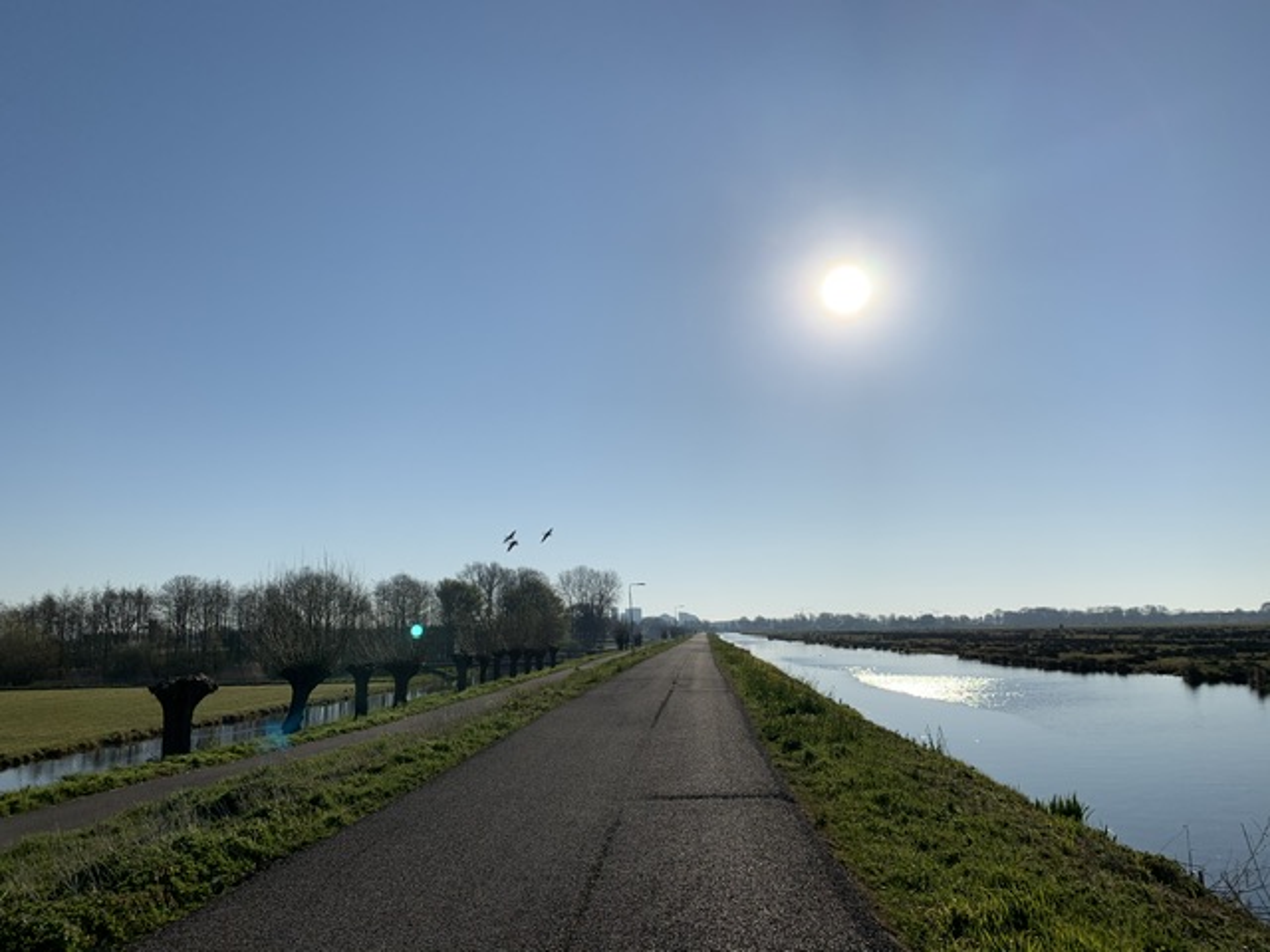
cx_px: 635
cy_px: 476
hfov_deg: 67.3
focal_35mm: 26
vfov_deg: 53.1
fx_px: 954
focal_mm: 4.25
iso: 25
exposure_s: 1/8696
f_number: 1.8
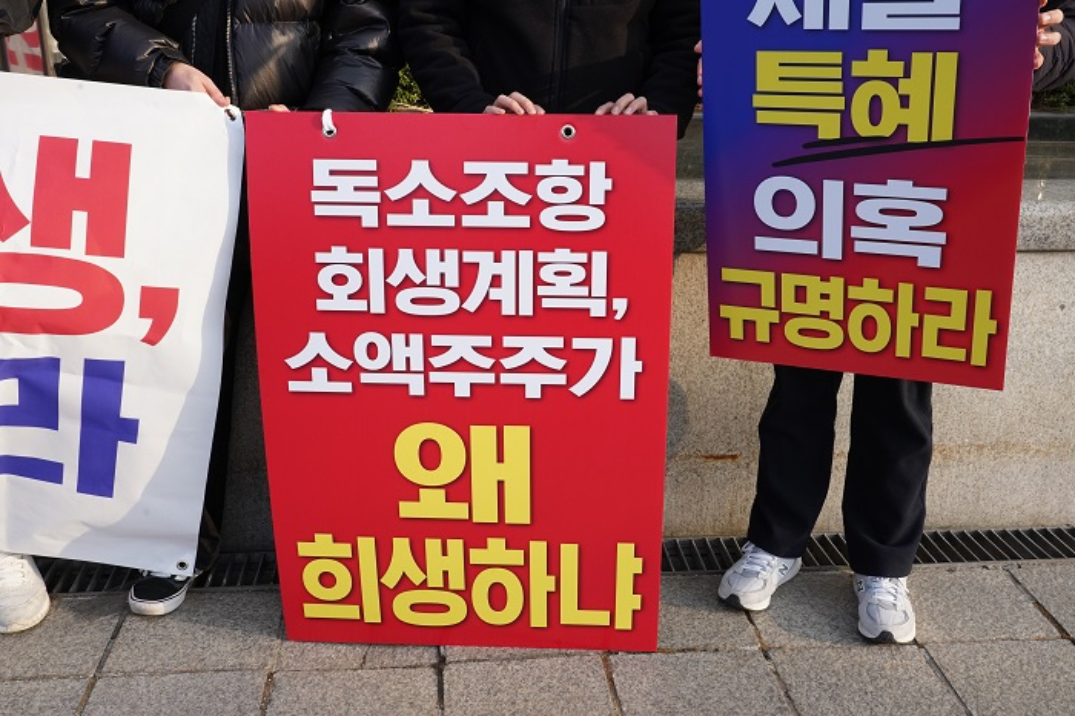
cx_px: 538
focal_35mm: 36
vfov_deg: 36.8
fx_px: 1074
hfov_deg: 53.2
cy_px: 358
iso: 1000
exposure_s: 1/200
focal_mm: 36
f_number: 14
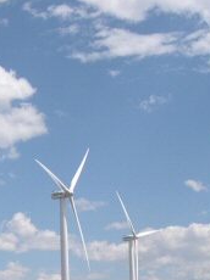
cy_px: 218
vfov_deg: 20.7
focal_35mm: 94
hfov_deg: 15.1
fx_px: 762
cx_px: -51
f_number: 7.6
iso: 100
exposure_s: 1/310
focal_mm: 8
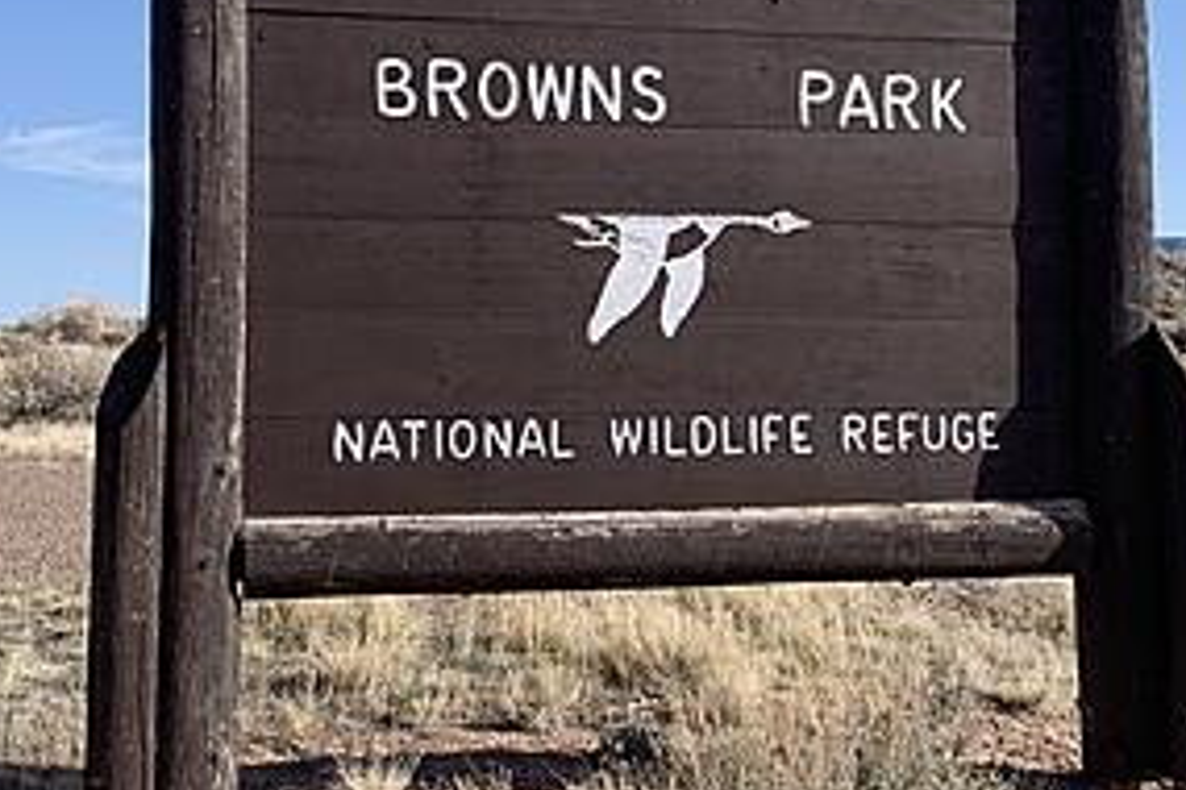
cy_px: 328
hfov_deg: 50.4
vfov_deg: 35.0
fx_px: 1252
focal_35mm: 38
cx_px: 699
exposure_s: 1/1845
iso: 25
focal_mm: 4.25
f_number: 1.8
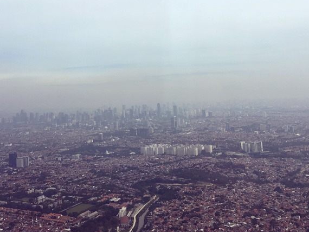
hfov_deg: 45.7
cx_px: 149
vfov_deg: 34.7
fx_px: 366
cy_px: 72
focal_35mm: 41
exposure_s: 1/2959
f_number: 2.2
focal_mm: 4.15
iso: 25
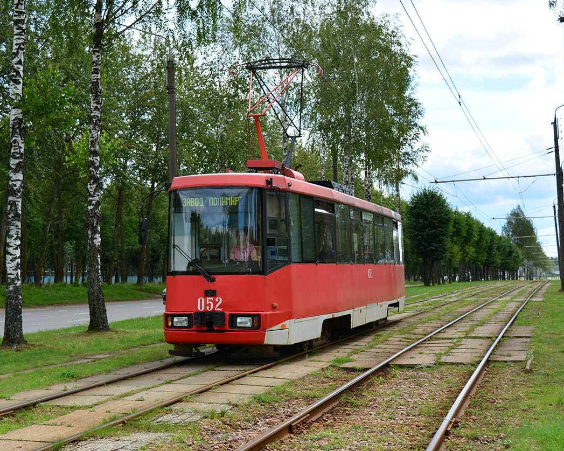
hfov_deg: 30.9
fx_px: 1018
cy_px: 225
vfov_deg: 25.0
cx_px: 254
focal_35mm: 61
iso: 200
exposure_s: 1/500
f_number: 7.1
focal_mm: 36
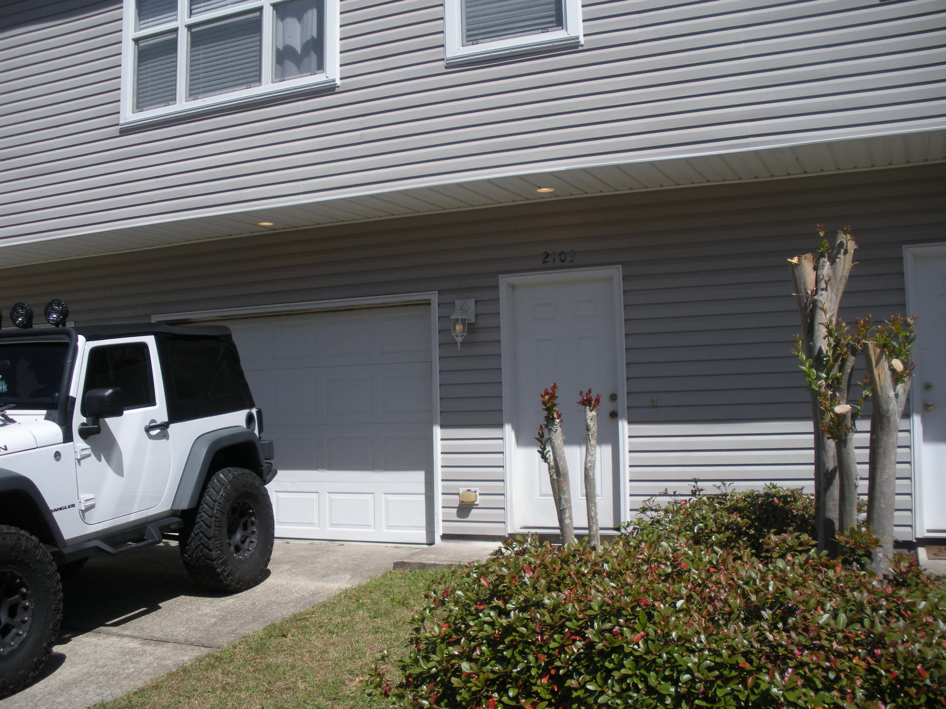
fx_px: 984
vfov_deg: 39.7
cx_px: 473
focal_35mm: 36
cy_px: 354
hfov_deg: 51.4
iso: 64
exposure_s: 1/952
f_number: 3.5
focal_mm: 6.3
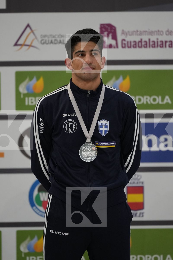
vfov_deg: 6.9
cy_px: 130
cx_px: 86
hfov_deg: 4.6
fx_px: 2162
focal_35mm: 300
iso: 2000
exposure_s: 1/500
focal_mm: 200
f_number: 2.8
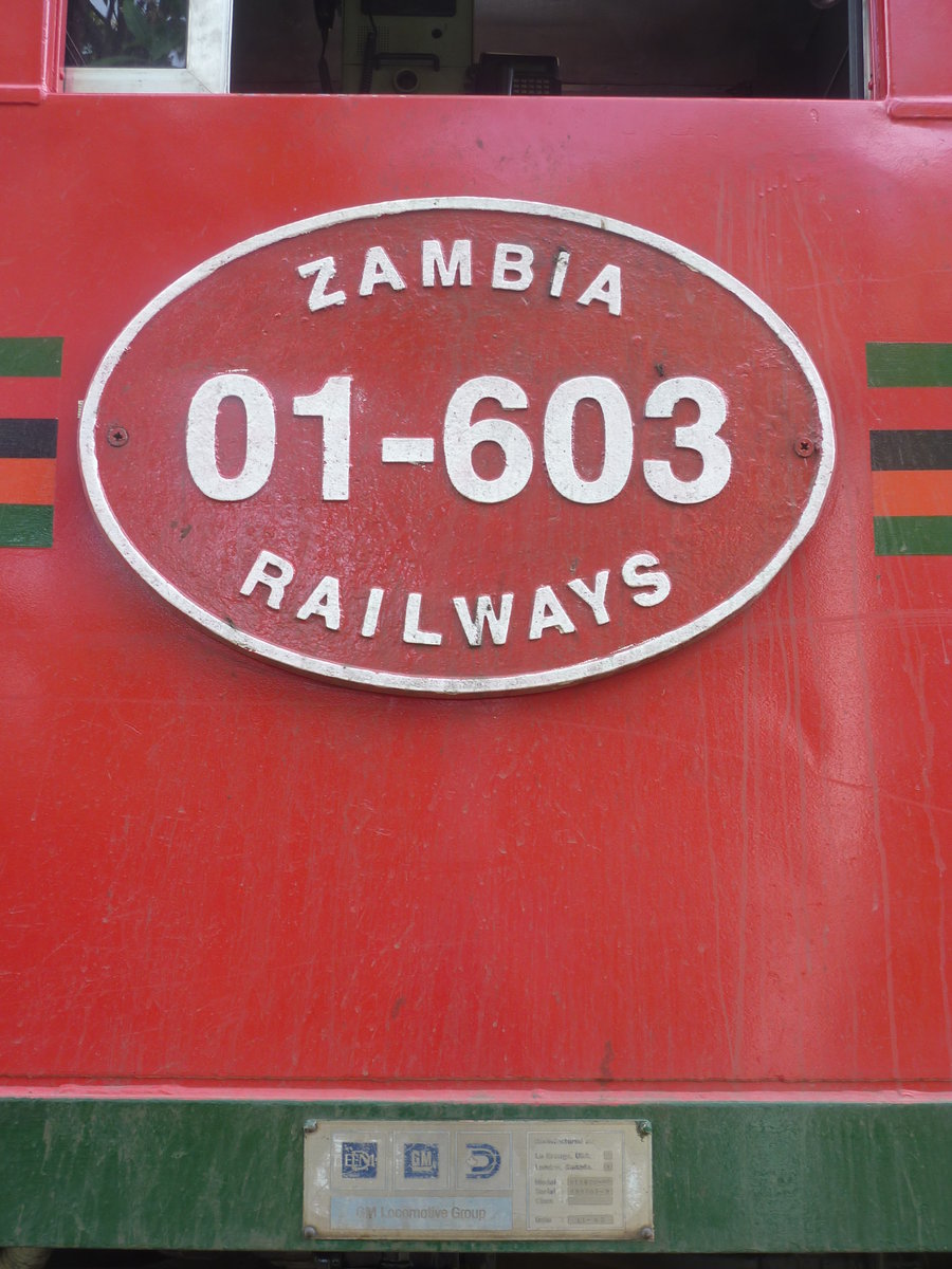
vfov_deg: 52.6
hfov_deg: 40.7
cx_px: 476
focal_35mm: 35
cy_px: 634
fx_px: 1283
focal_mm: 5.7
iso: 80
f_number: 3.5
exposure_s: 1/60
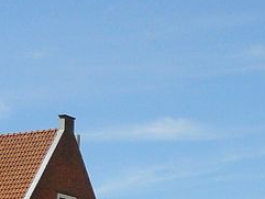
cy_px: 342
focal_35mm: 179
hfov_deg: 10.3
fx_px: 1371
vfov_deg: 8.1
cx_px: 516
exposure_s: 1/500
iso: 100
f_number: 5.6
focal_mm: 6
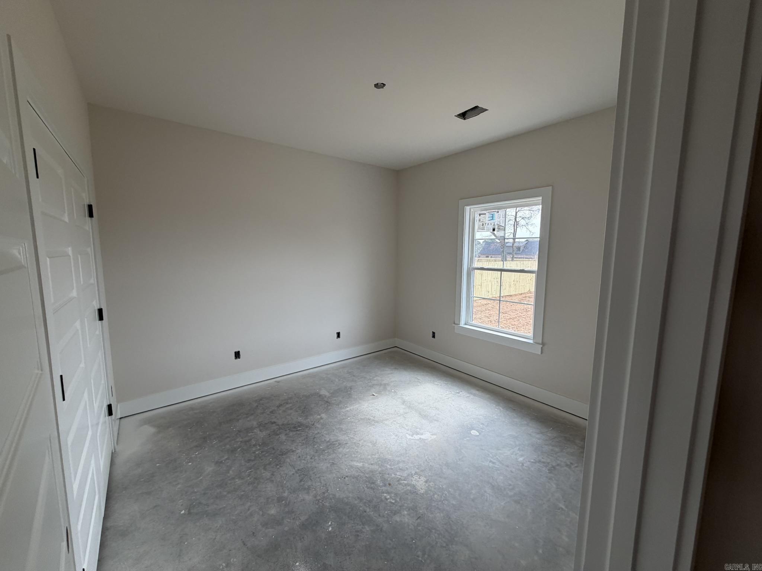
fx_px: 308
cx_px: 381
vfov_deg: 85.7
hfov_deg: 102.1
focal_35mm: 14
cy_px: 286
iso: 64
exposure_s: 1/121
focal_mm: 2.22
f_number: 2.2
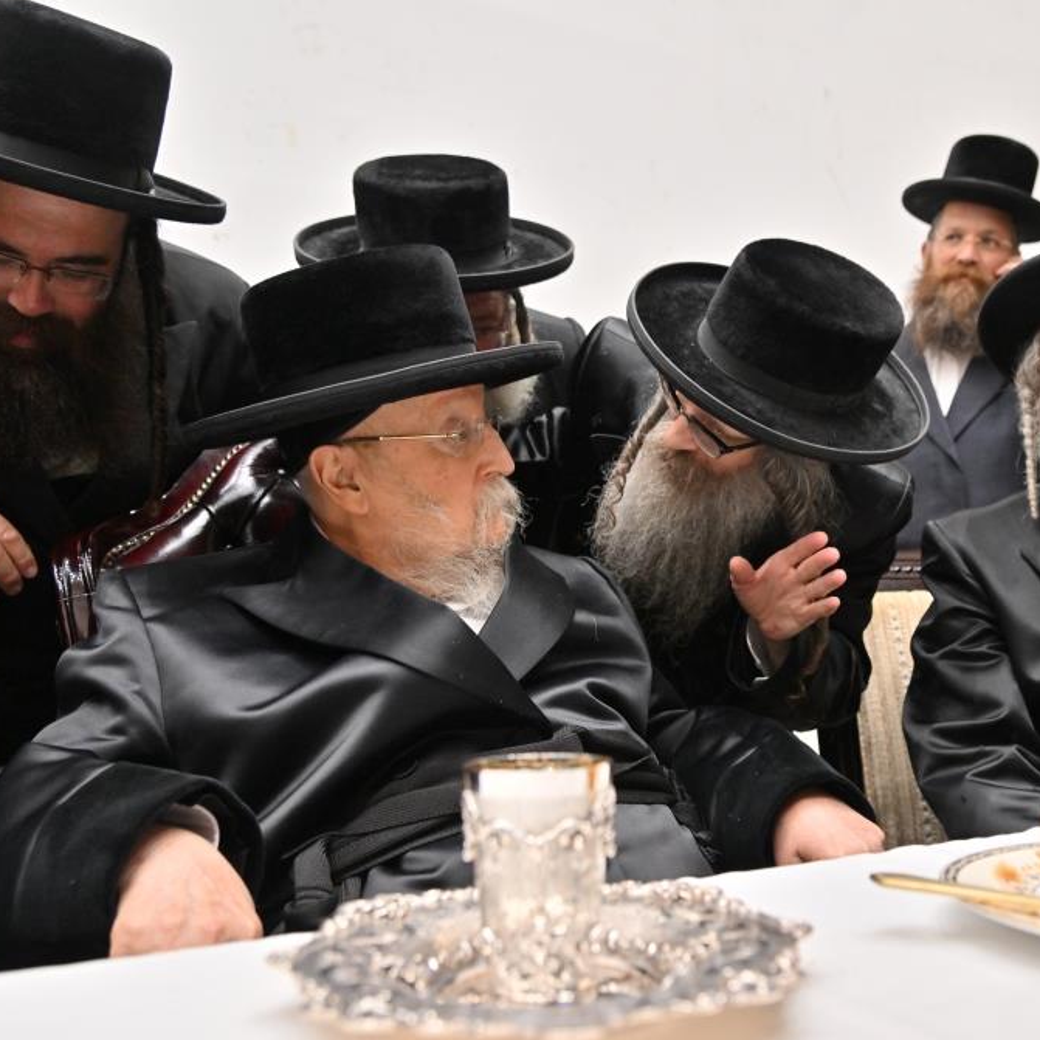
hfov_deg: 46.8
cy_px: 515
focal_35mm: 35
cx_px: 651
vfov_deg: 47.2
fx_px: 1190
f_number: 4
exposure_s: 1/200
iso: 1250
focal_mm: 27
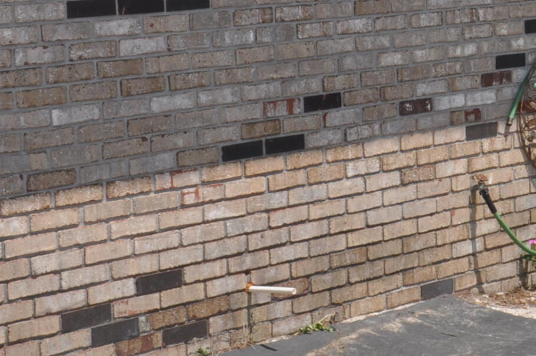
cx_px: 831
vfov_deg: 8.6
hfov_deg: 12.3
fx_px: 2349
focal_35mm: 158
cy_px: 53
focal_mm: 32
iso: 400
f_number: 18
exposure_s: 1/200
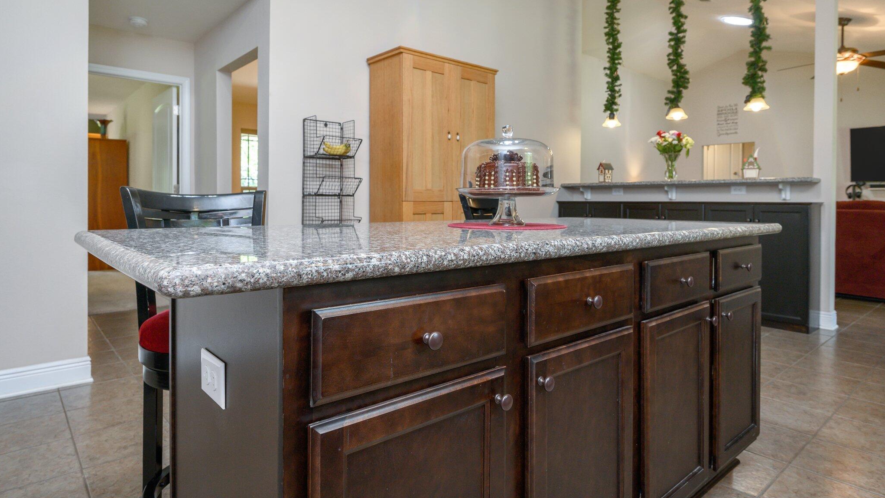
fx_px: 493
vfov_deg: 53.3
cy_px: 204
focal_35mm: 21
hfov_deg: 83.9
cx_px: 442
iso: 500
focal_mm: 20
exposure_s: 1/25
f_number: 7.1
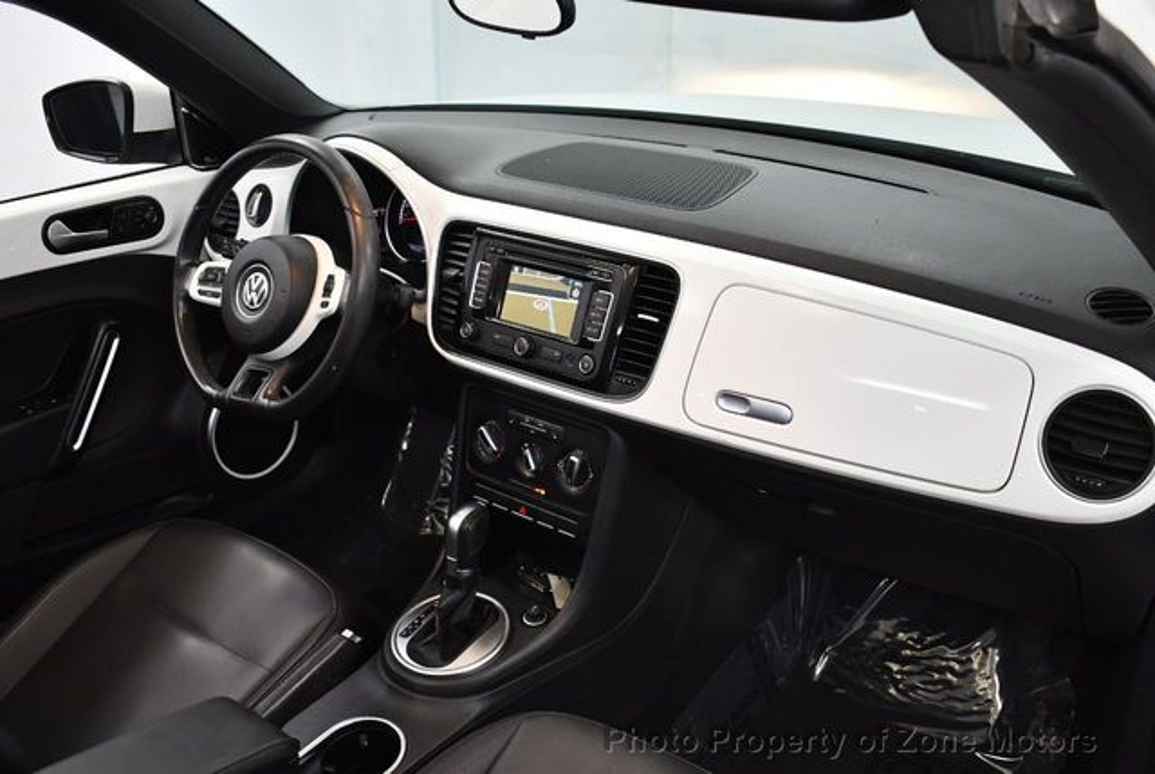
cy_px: 387
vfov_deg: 37.0
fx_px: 1157
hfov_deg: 53.1
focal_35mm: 36
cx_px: 578
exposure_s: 1/125
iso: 1100
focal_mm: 18
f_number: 3.5
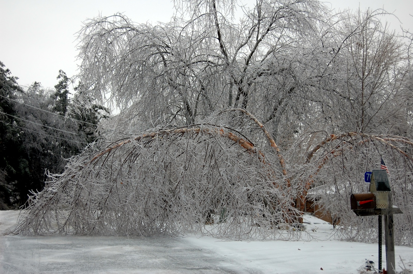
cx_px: 206
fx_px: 653
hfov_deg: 35.1
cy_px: 137
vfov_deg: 23.7
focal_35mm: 57
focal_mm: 38
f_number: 5.6
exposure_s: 1/125
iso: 200
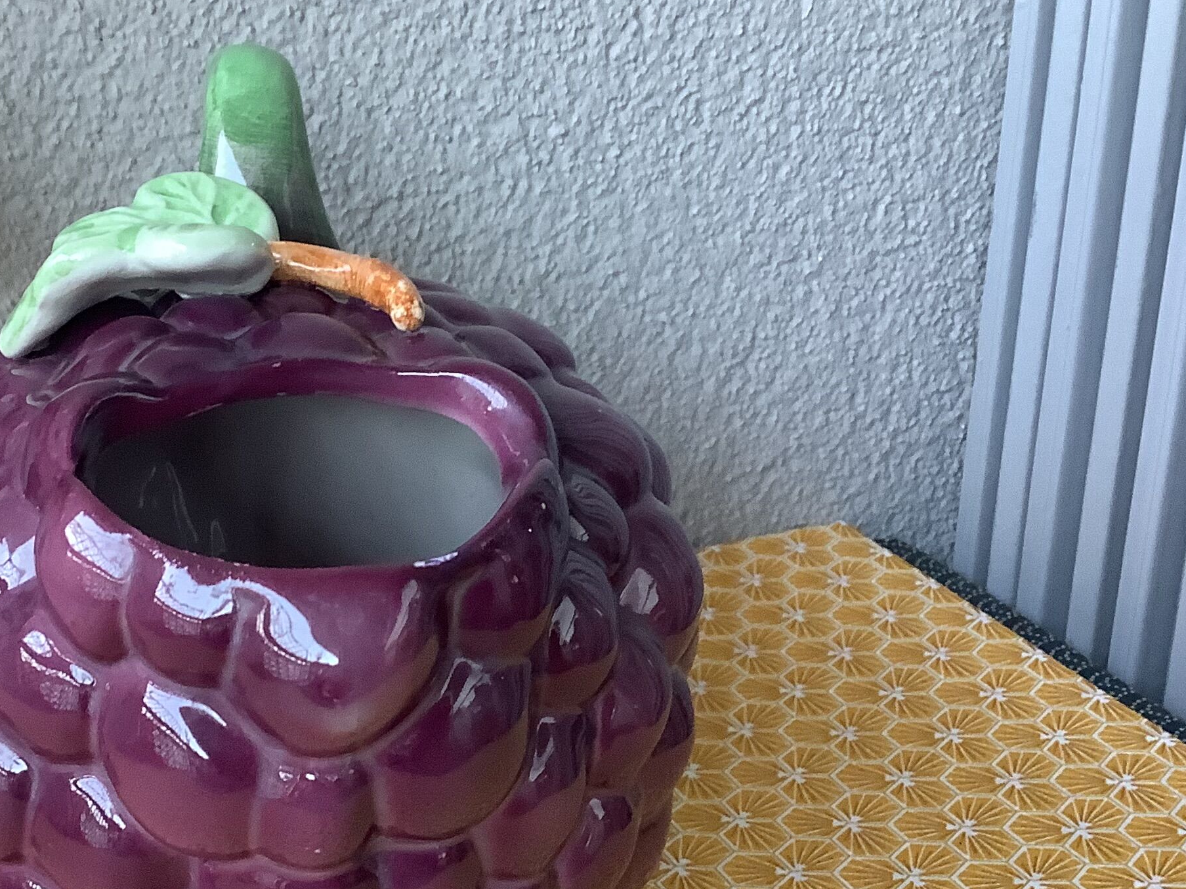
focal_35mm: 56
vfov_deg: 25.9
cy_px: 629
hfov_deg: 34.1
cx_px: 413
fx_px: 1919
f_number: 2.4
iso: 250
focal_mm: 3.3
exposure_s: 1/33
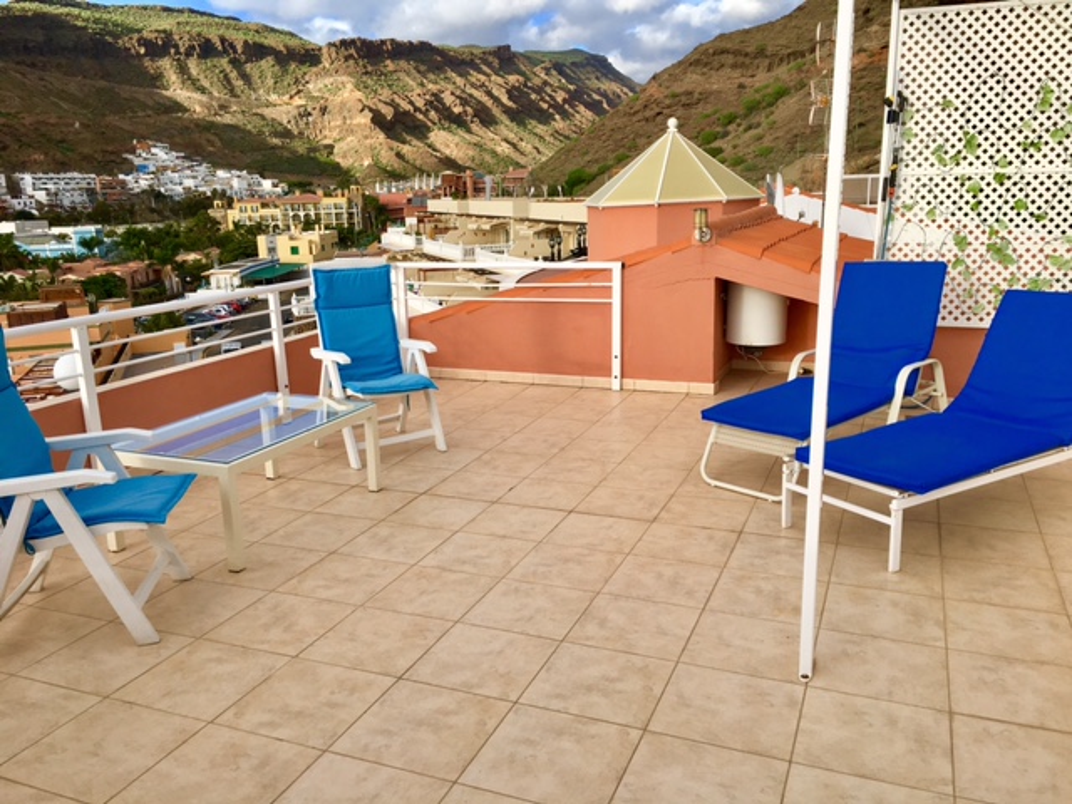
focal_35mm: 29
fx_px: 898
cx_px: 536
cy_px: 402
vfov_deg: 48.2
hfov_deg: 61.7
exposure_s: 1/1131
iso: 25
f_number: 2.2
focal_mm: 4.15
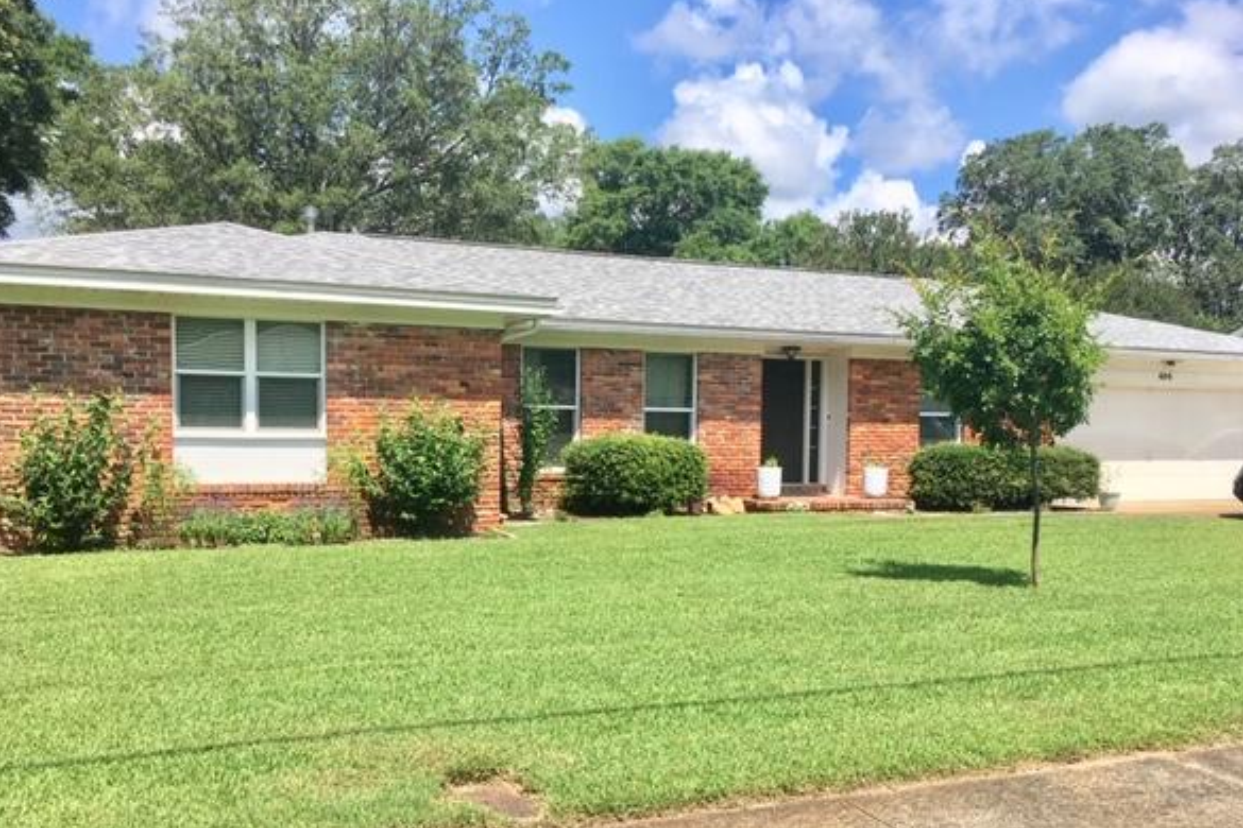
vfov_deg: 39.8
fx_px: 1139
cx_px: 633
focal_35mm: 33
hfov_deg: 57.2
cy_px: 497
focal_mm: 4.15
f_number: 2.2
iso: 25
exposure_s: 1/1876
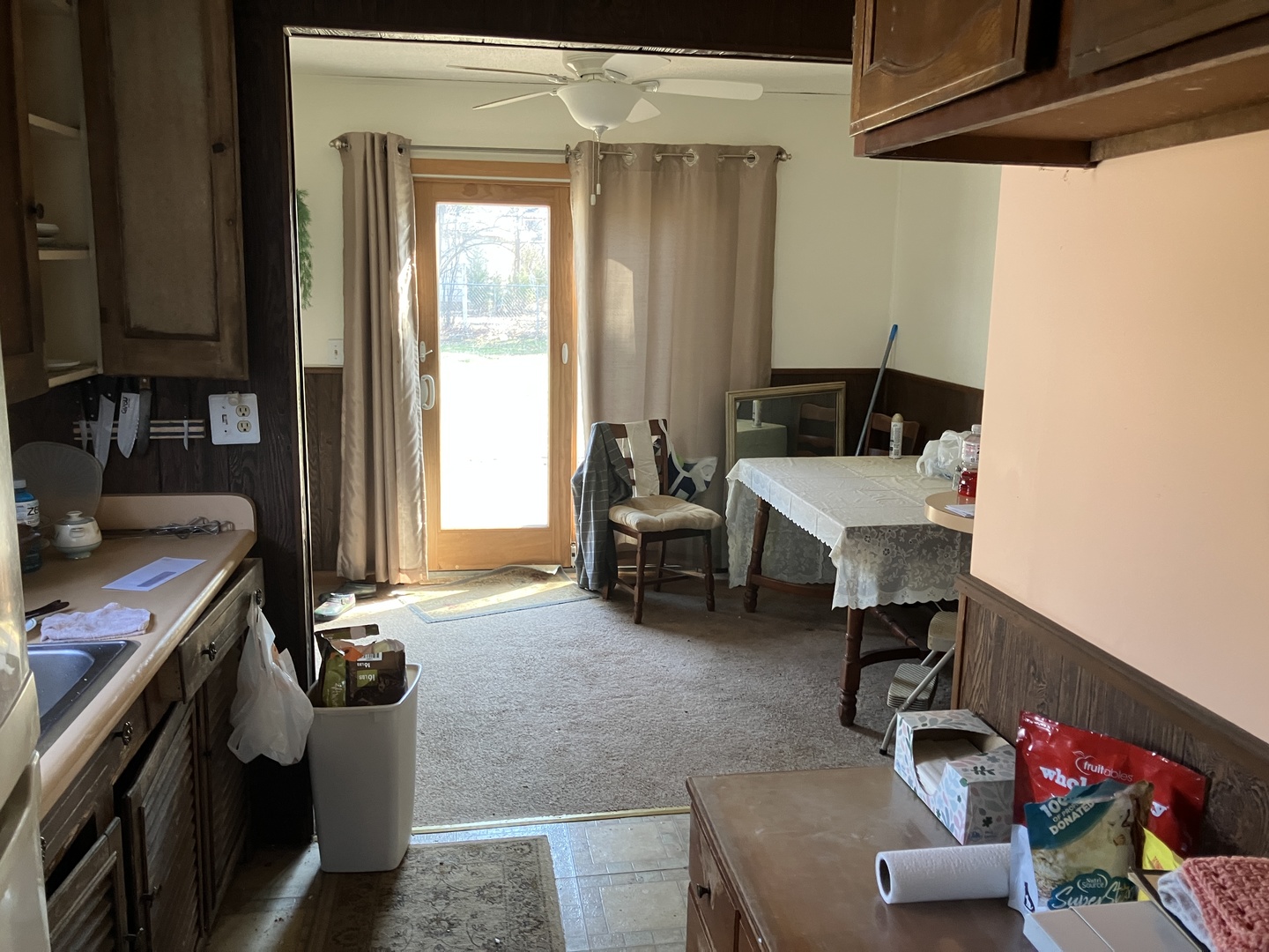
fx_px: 1026
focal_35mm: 28
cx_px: 634
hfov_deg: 63.4
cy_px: 476
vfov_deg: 49.7
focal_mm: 3.99
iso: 100
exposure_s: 1/60
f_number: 1.8
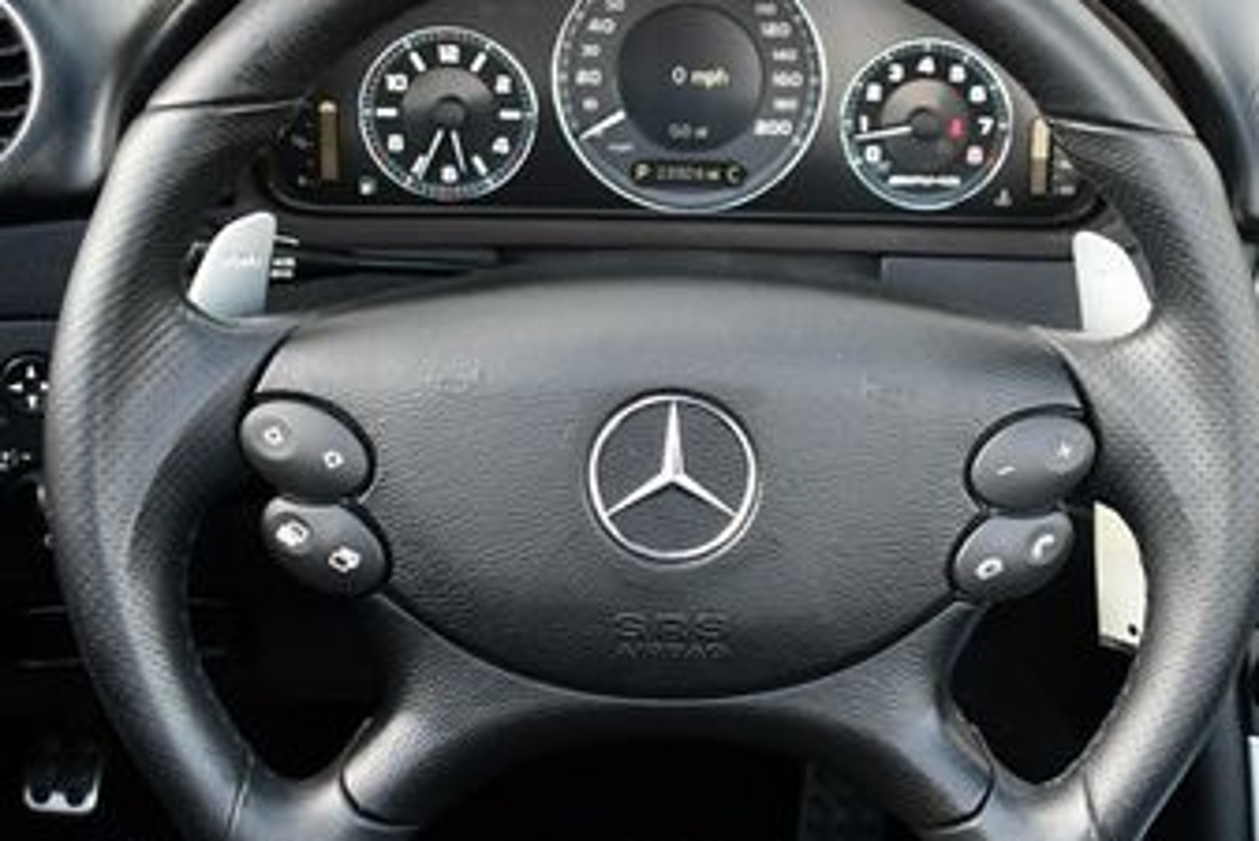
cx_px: 986
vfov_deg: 17.9
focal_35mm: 76
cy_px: 531
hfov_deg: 26.2
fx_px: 2659
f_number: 3.5
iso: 640
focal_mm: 20
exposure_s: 1/250
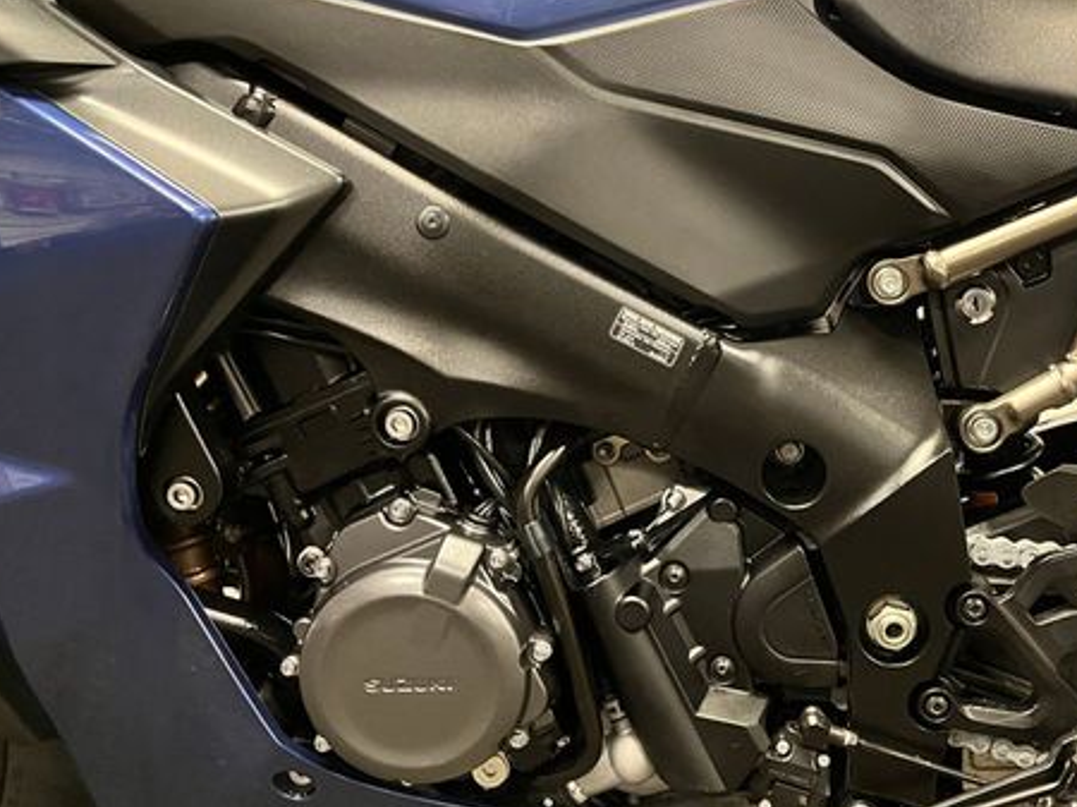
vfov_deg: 38.6
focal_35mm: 37
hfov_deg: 49.2
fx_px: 1151
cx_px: 728
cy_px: 371
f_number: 1.6
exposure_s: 1/33
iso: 500
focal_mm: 5.1
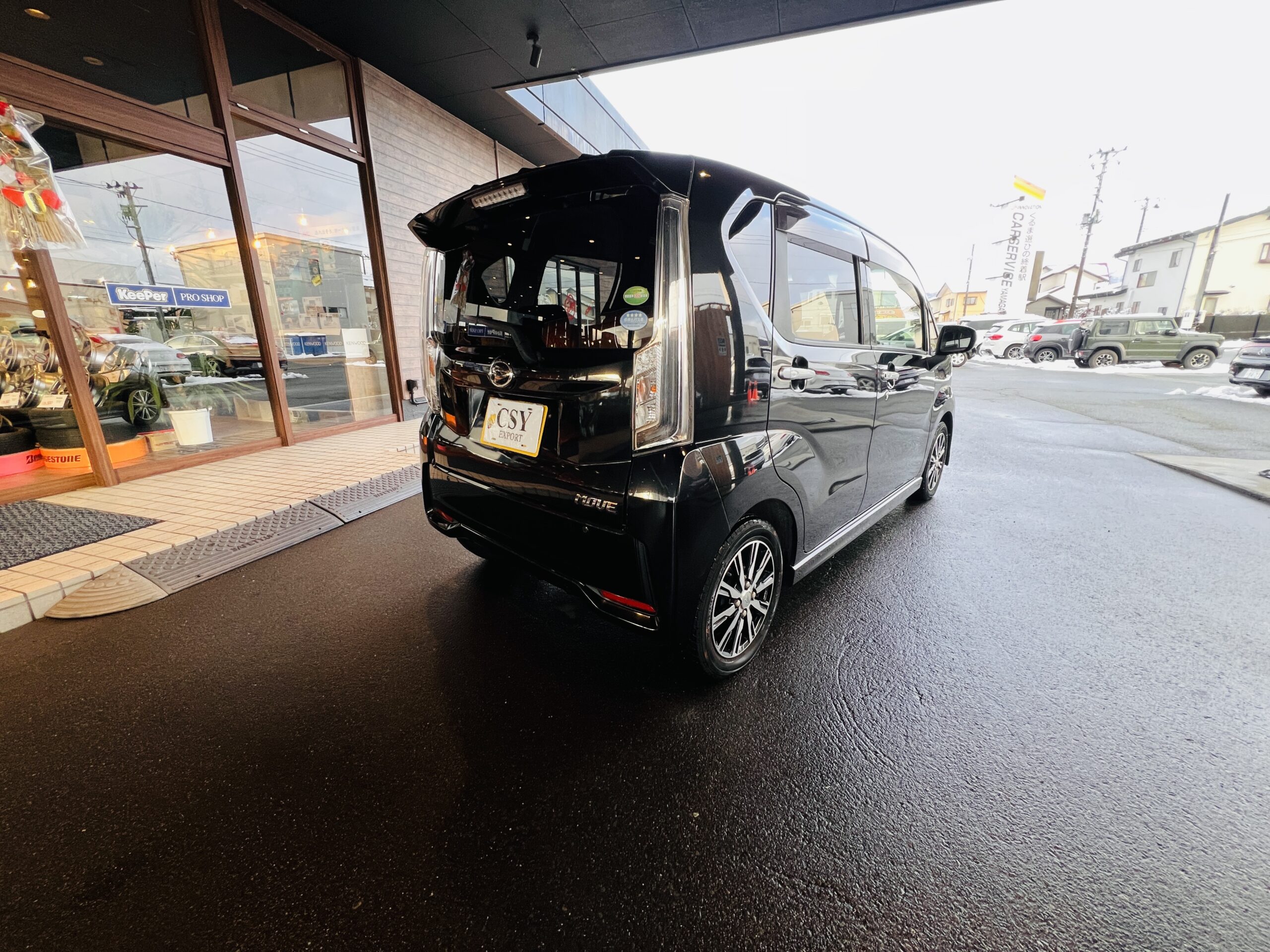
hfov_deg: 106.2
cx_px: 635
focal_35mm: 13
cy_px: 476
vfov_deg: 89.9
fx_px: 477
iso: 160
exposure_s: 1/99
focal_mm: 1.57
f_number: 1.8
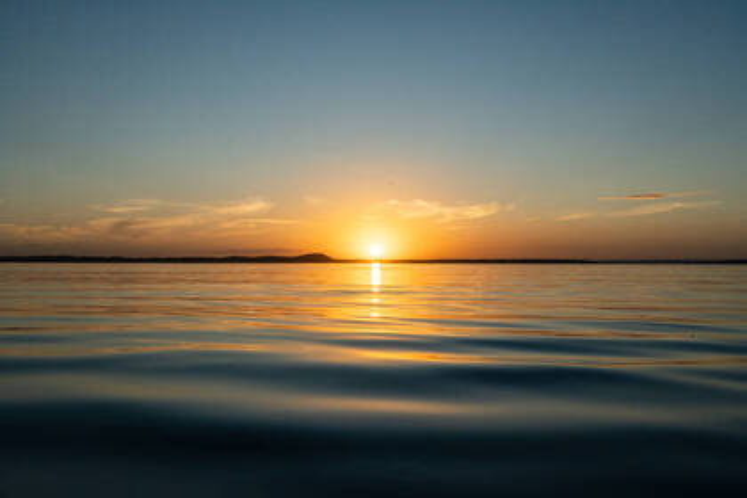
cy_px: 249
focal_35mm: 35
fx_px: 726
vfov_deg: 37.9
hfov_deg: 54.4
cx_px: 374
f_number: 22
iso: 800
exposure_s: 1/400
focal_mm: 35
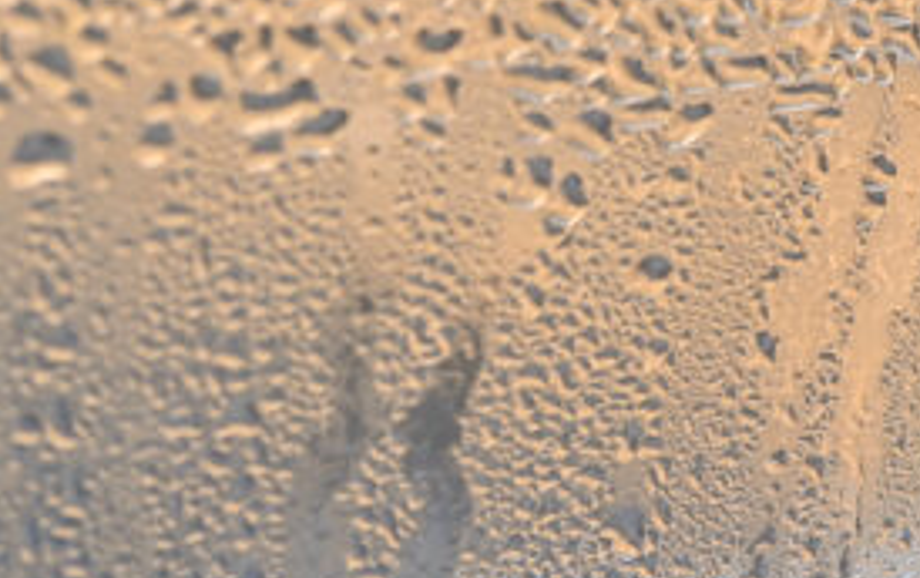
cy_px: 344
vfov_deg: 6.9
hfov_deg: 11.0
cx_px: 480
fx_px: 4770
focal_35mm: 190
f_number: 7.1
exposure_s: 1/200
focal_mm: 50
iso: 320
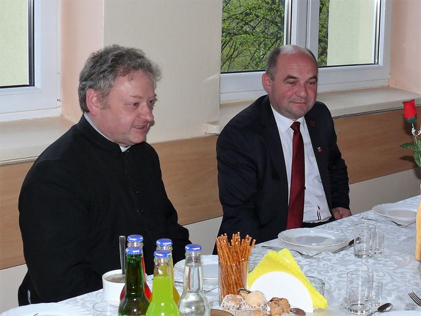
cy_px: 158
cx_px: 210
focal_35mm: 35
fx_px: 426
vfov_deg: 40.7
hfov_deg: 52.6
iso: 100
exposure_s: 1/30
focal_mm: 7.4
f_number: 2.8
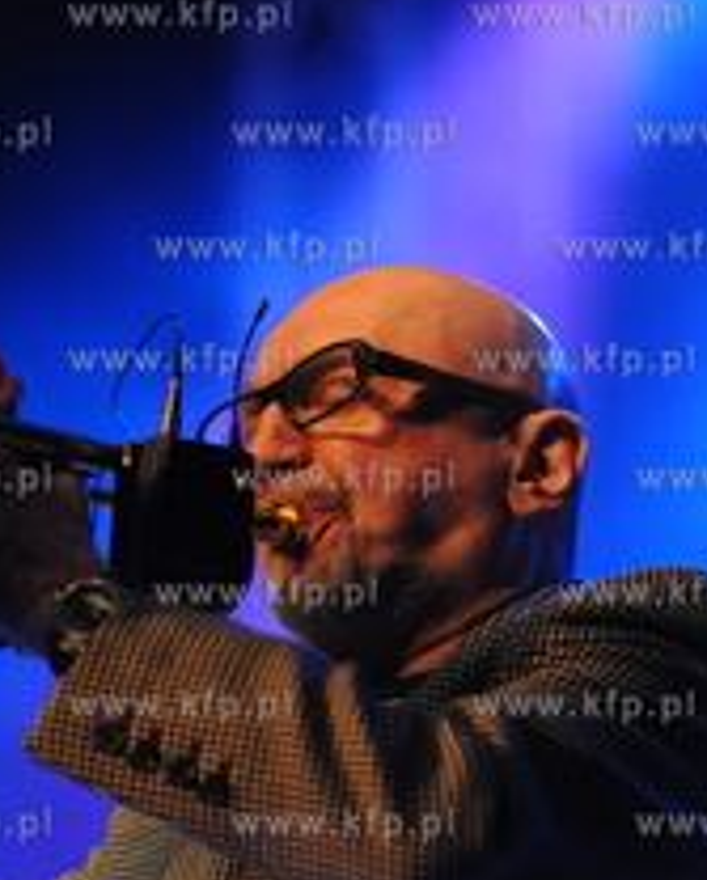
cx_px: 89
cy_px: 533
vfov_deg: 6.9
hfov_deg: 5.6
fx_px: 7281
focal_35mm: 279
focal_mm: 155
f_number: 2.8
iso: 3200
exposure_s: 1/80
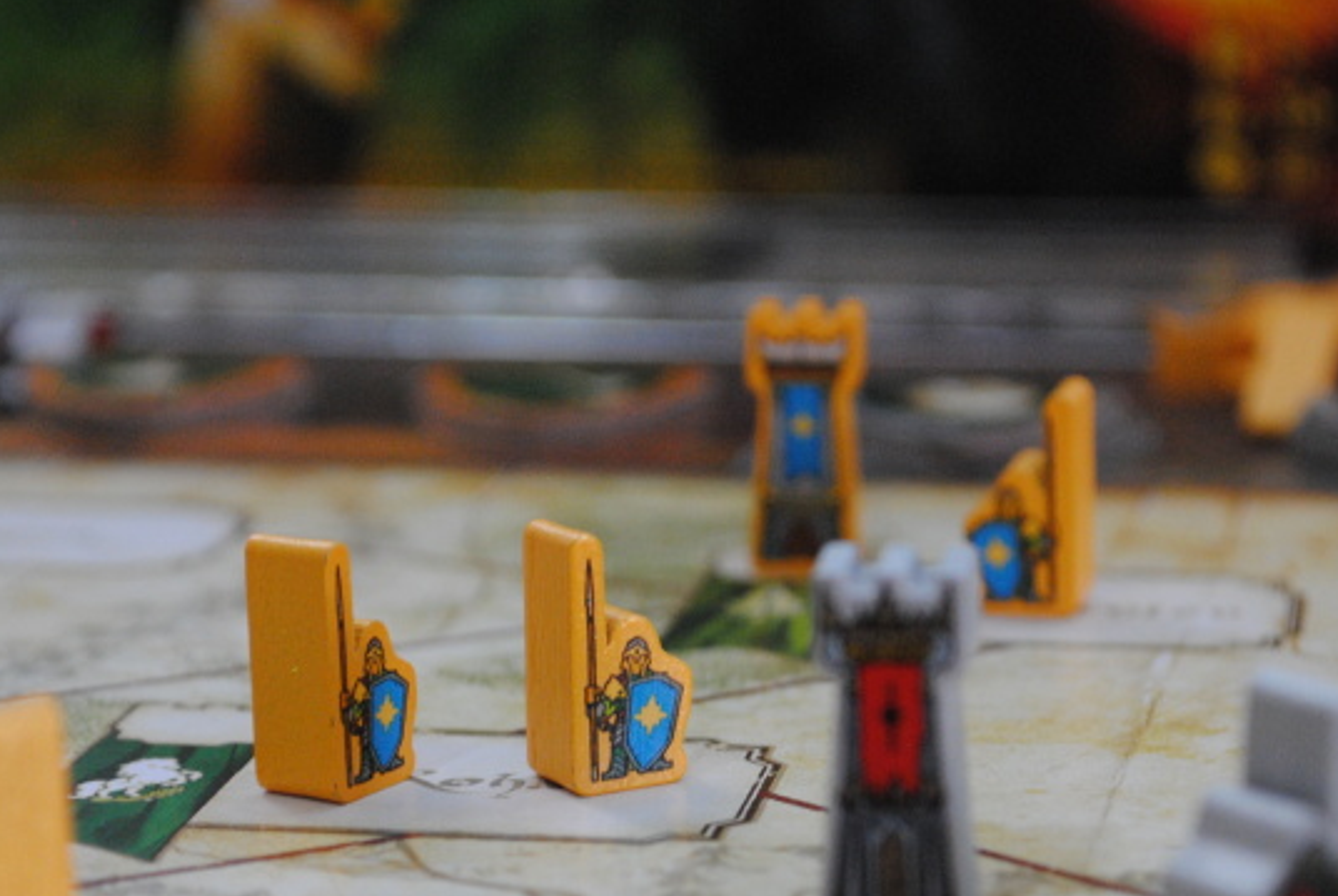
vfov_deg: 13.3
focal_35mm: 103
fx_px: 3833
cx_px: 667
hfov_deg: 19.8
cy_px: 629
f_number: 5.3
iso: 800
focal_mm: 46
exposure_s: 1/20
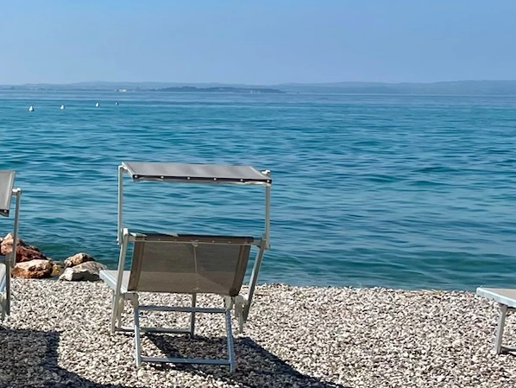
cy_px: 38
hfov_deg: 20.8
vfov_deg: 16.4
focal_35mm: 89
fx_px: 1327
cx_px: -66
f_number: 1.6
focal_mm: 4.2
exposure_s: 1/6135
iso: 32
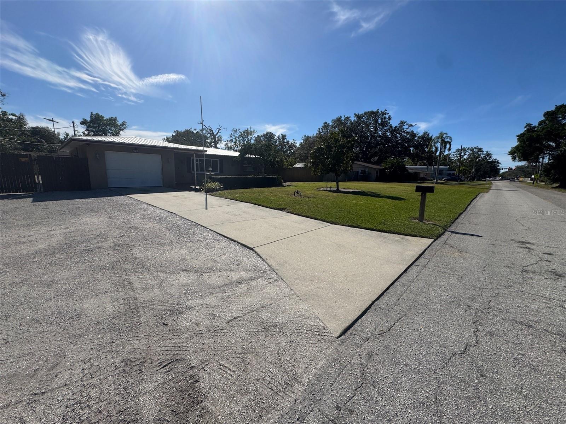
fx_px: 229
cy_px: 212
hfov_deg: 102.1
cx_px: 283
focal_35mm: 14
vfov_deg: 85.7
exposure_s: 1/3717
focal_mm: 2.22
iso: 32
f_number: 2.2
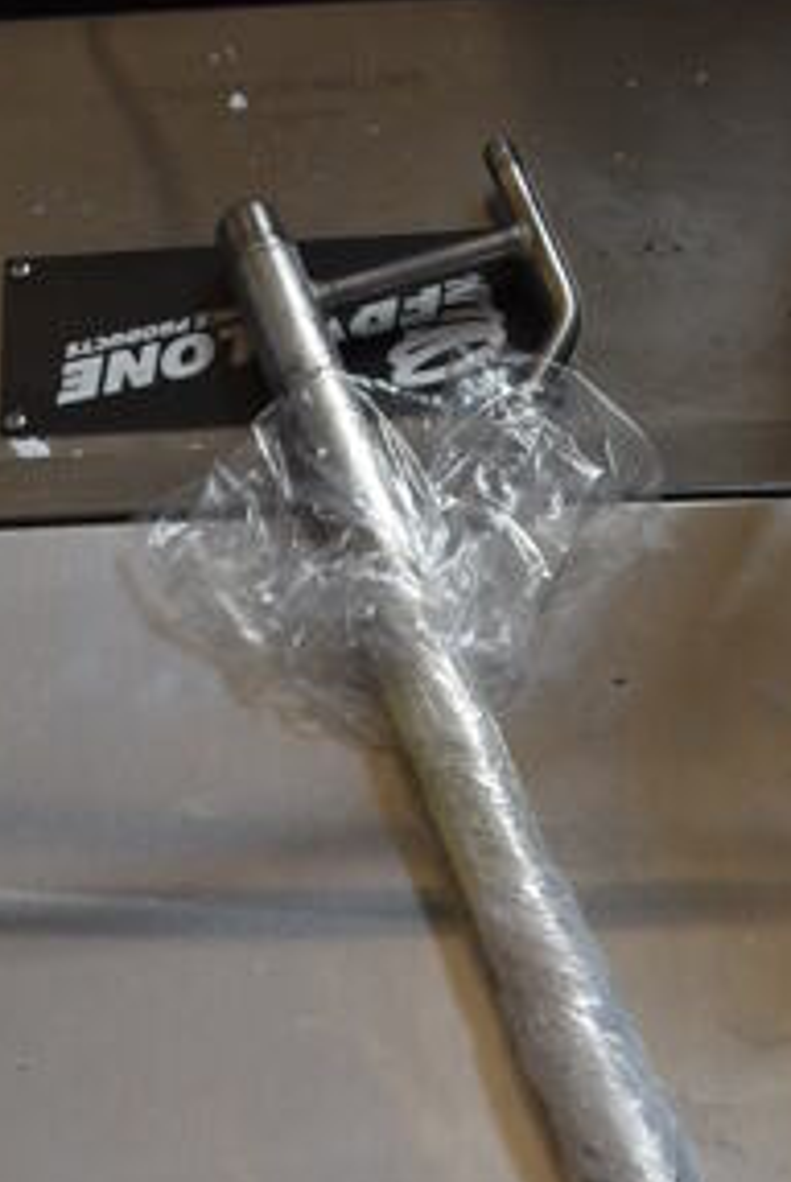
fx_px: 2827
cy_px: 1439
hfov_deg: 15.9
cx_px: 284
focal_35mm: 86
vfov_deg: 21.8
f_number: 3.5
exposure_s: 1/250
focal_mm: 18
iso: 400
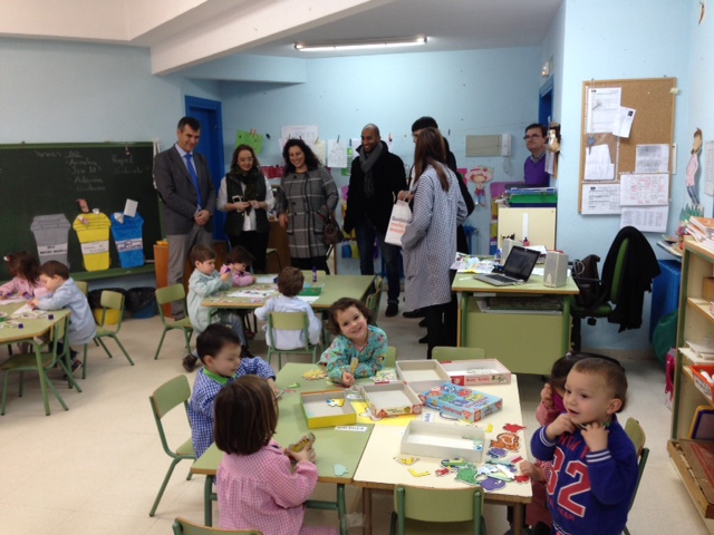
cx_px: 357
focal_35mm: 33
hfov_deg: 55.4
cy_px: 268
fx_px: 681
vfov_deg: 42.9
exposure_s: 1/20
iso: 80
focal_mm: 4.13
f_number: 2.4
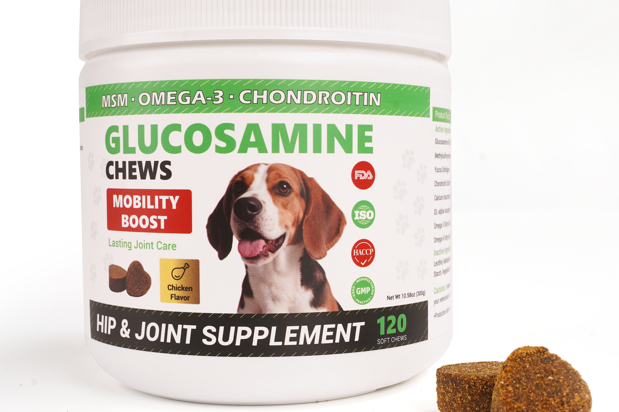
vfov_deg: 22.6
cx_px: 353
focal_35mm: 60
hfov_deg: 33.4
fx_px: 1032
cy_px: 254
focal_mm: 32
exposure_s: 1/80
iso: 100
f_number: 14
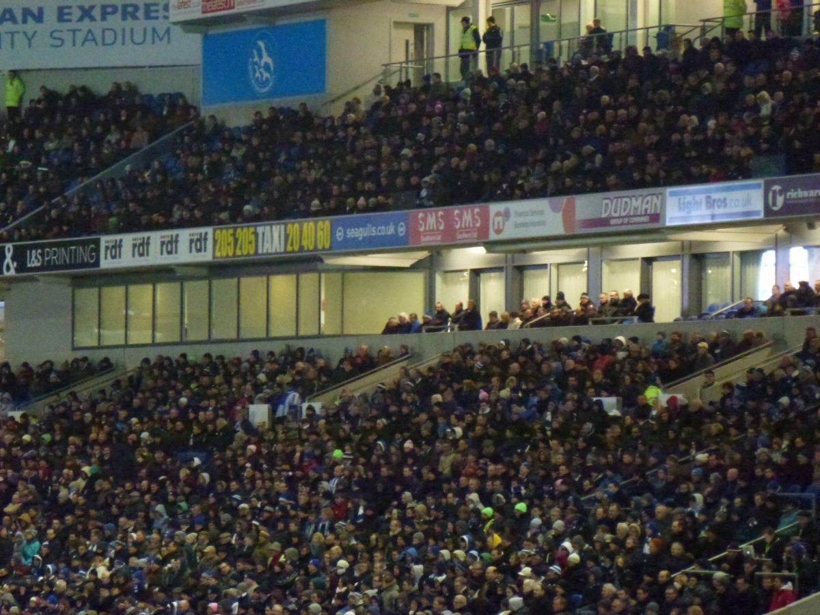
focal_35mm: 232
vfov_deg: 6.4
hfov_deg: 8.5
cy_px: 308
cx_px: 410
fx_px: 5496
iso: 1600
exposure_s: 1/30
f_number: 5.6
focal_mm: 41.5
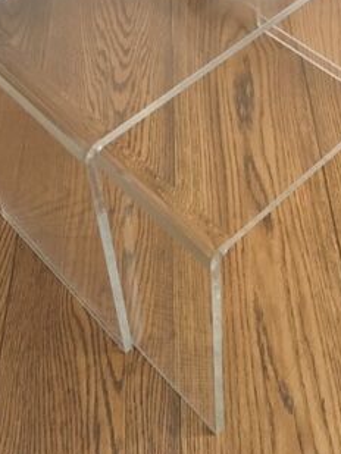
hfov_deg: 24.4
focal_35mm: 60
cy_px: 3
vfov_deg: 30.0
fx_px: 788
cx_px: 195
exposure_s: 1/25
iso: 200
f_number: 2.2
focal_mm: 4.15
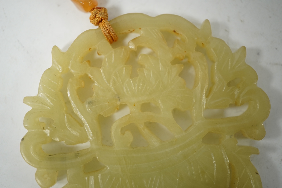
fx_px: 353
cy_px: 94
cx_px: 141
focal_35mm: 45
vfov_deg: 29.9
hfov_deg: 43.6
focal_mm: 30
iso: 1250
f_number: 4.5
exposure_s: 1/125
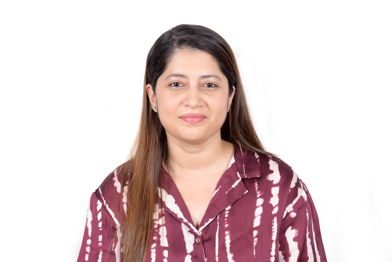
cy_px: 131
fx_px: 1307
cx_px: 196
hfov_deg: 17.1
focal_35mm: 120
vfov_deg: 11.4
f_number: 7.1
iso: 320
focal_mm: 80
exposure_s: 1/125
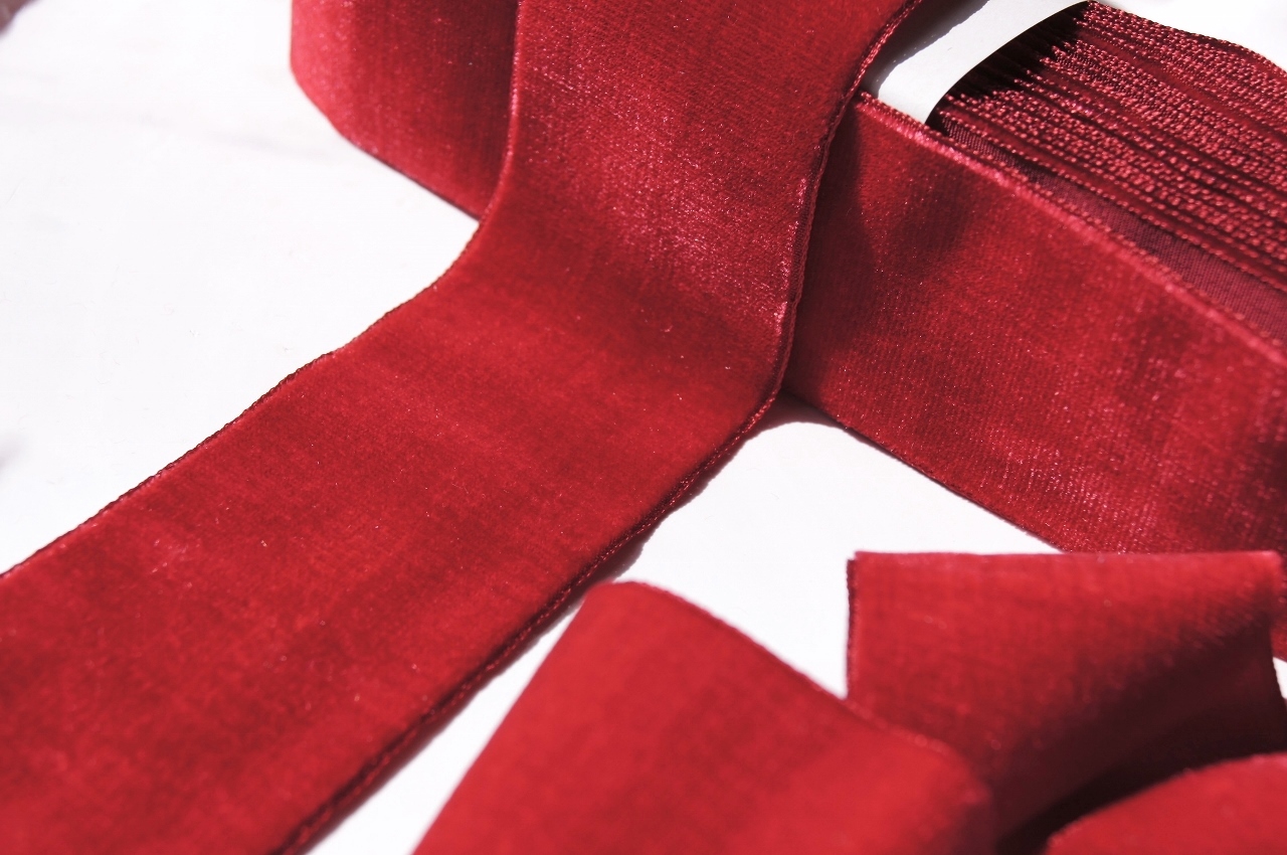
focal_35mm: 68
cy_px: 428
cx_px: 644
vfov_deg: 20.1
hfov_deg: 29.9
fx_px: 2410
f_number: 8
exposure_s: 1/250
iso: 100
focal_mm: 45
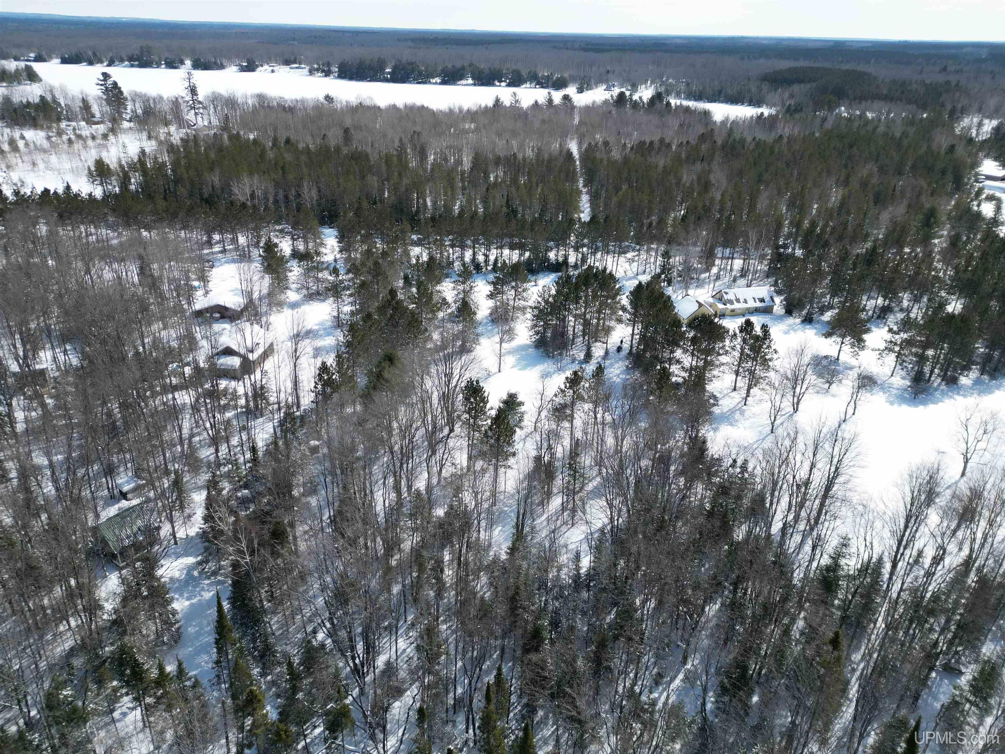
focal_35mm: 24
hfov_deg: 71.6
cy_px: 377
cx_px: 502
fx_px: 697
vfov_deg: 56.8
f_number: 1.7
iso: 200
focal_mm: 6.72
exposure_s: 1/3000
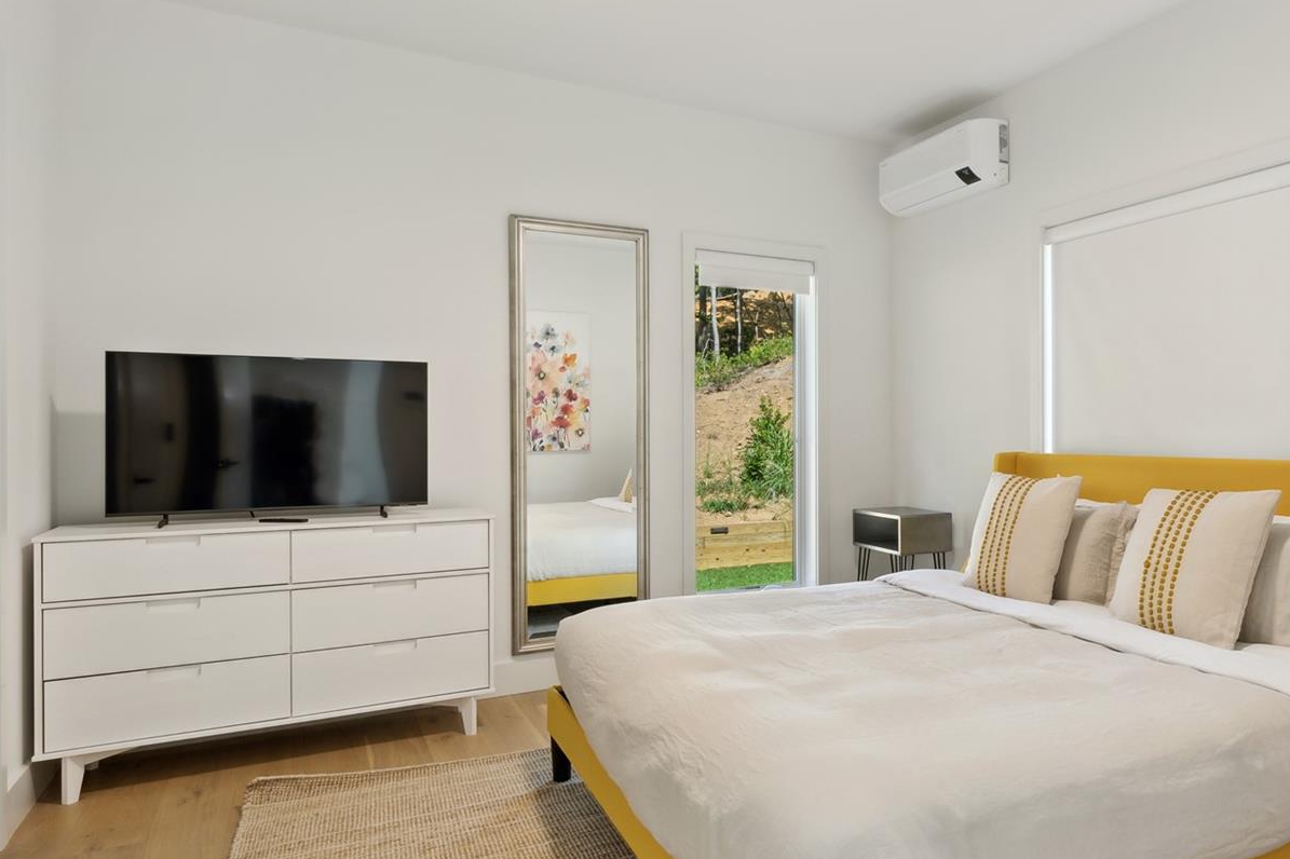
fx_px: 860
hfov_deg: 71.1
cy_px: 454
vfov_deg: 53.1
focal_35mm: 24
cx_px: 885
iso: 200
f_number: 8
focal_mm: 14
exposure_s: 1/30
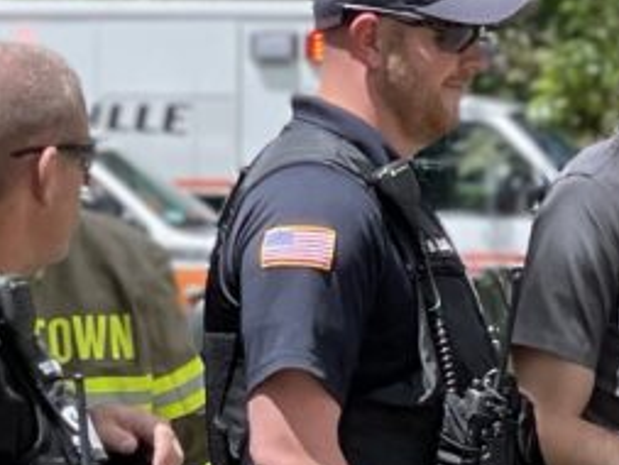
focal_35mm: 388
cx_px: 264
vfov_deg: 3.8
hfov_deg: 5.1
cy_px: 656
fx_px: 6941
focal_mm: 7.5
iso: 32
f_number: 2.2
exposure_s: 1/494
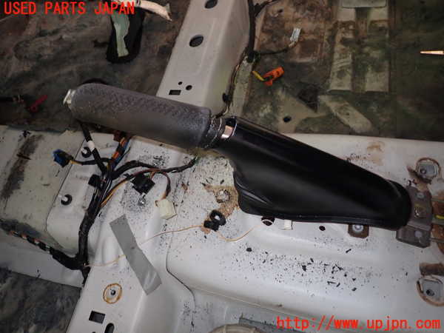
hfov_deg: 69.4
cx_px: 222
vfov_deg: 54.9
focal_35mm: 25
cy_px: 166
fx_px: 321
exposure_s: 1/30
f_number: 2
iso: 200
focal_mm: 4.5
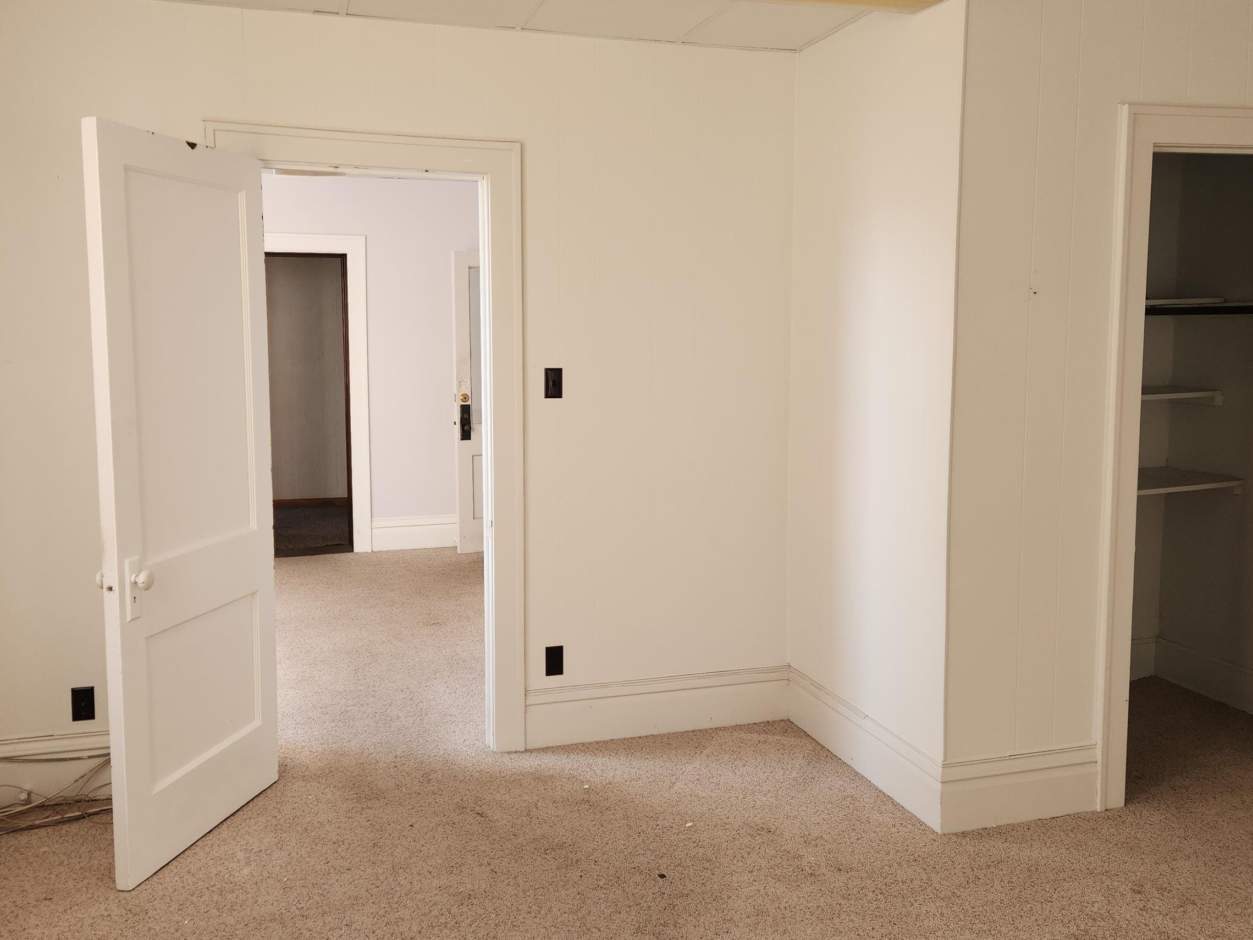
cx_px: 595
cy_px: 438
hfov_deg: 58.3
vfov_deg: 45.4
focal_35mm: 31
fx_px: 1122
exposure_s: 1/60
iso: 32
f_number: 1.8
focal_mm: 5.4
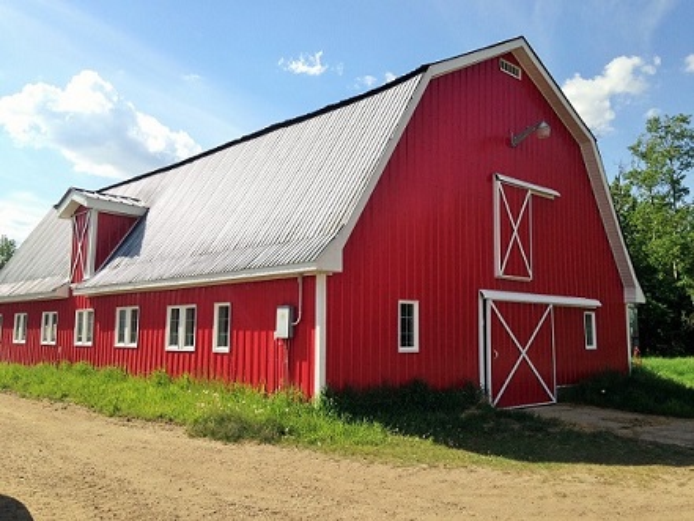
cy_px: 260
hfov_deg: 55.3
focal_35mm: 33
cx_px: 347
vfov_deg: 43.0
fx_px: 662
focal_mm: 4.12
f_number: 2.4
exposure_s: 1/1506
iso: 50
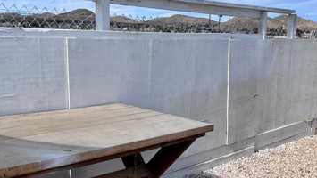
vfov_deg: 23.4
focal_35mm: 51
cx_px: 155
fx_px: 429
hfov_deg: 40.6
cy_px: 121
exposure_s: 1/6579
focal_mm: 5.7
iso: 50
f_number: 1.5
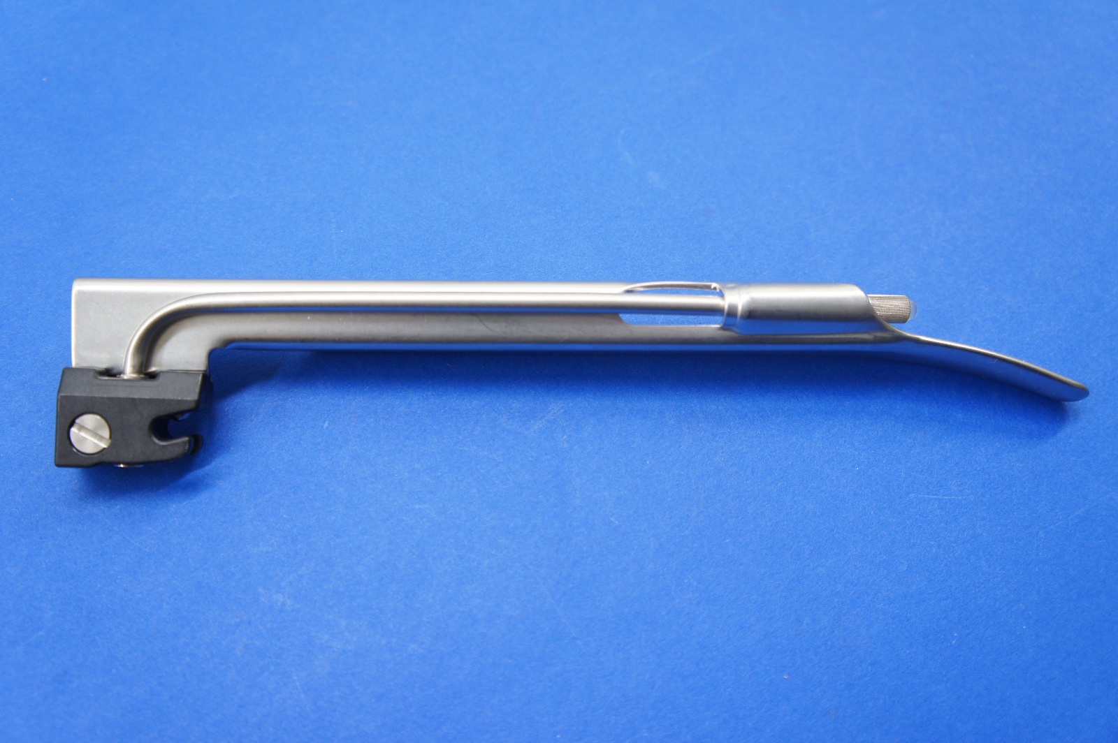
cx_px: 559
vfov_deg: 34.2
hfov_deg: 49.6
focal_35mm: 39
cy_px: 372
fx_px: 1210
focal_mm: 26
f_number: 4
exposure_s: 1/40
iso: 200
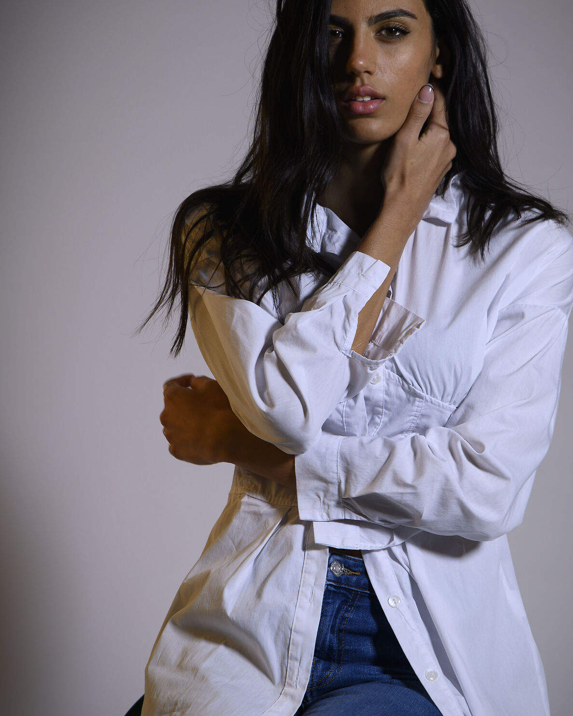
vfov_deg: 18.1
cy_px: 332
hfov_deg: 14.5
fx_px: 2247
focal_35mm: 106
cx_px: 351
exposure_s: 1/125
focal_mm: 70
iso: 320
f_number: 3.5
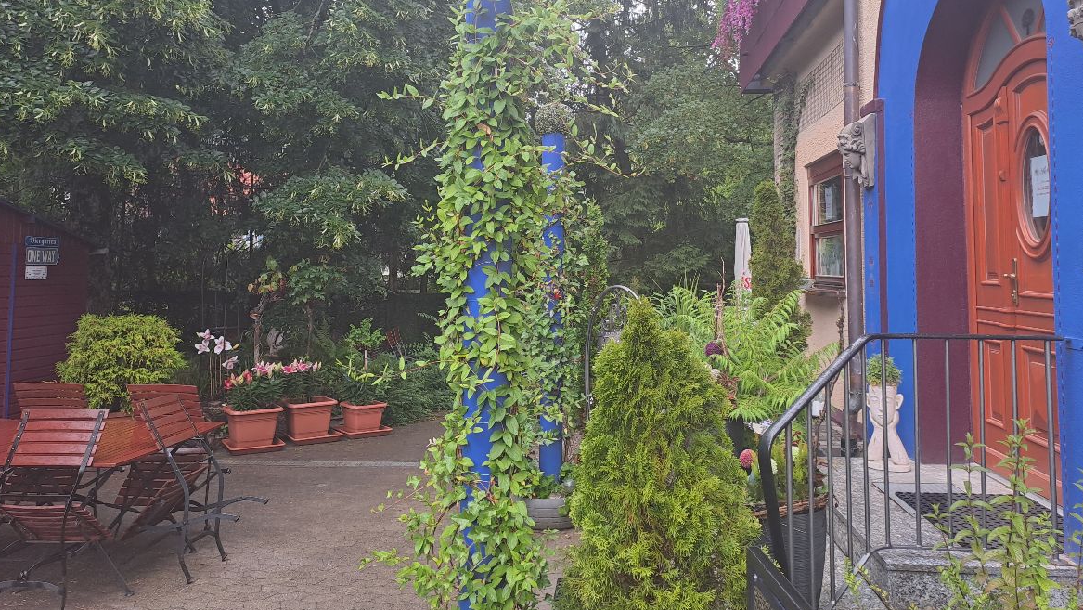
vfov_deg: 41.0
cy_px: 208
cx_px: 548
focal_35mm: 28
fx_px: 804
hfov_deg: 67.9
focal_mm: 4.65
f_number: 1.8
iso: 64
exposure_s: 1/50
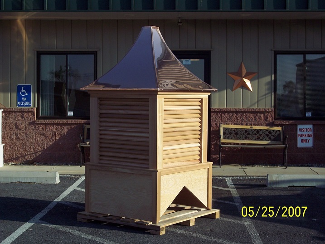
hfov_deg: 29.8
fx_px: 610
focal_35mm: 65
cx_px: 162
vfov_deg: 22.6
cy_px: 122
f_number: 4.8
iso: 100
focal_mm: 13.3
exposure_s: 1/500
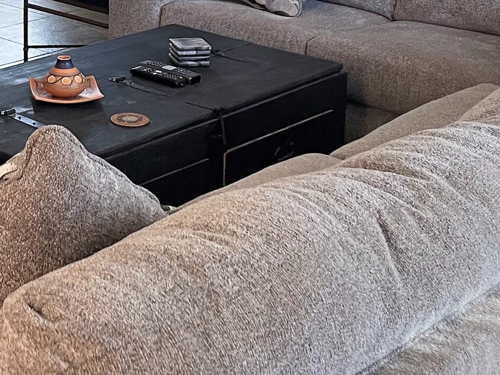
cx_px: -51
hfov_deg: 22.3
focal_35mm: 83
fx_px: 1199
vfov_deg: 16.9
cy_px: -91
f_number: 1.6
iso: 160
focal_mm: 4.2
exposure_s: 1/60
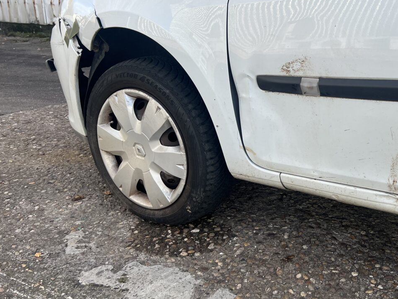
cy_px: 131
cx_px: 311
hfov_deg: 43.9
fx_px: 471
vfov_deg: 35.1
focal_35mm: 41
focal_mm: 5.7
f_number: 1.5
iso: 50
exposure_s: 1/1224
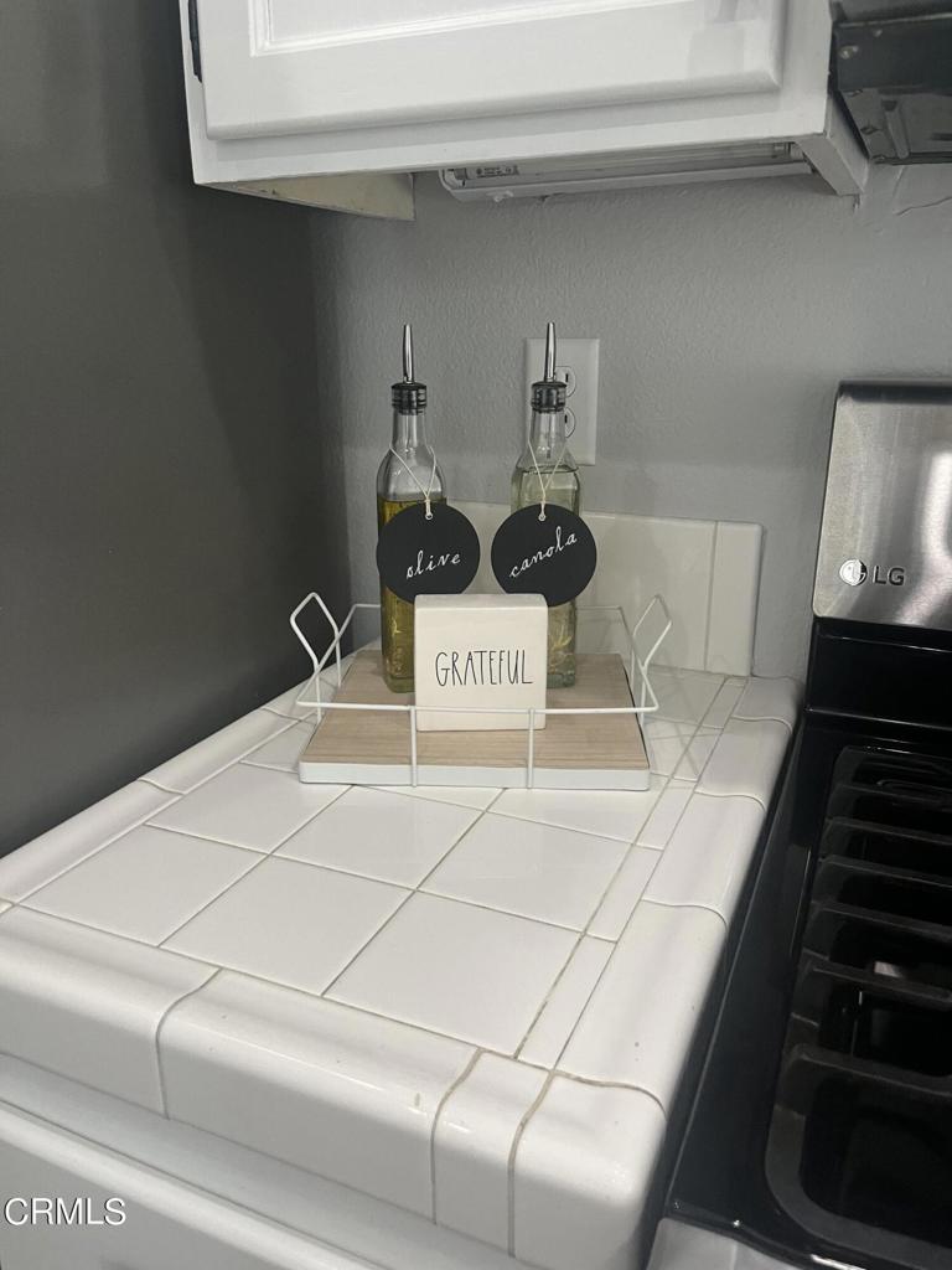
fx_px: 953
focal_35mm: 26
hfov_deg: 53.1
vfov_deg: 67.3
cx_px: 476
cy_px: 635
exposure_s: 1/60
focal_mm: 5.1
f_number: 1.6
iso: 320
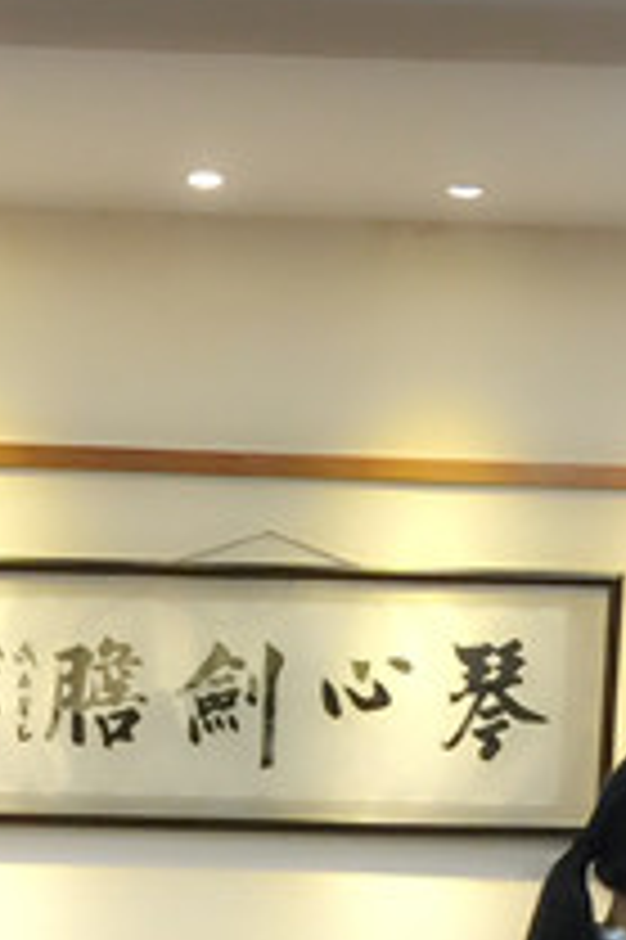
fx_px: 3266
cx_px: 59
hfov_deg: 10.9
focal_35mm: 125
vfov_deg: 15.5
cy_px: 1268
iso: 64
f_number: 2.2
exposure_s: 1/17
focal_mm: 4.15
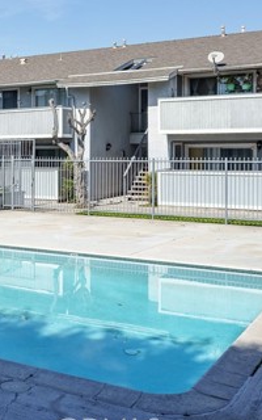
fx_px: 583
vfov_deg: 39.4
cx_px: -47
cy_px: 169
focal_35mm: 51
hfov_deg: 23.3
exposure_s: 1/2500
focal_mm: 25
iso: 400
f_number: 11
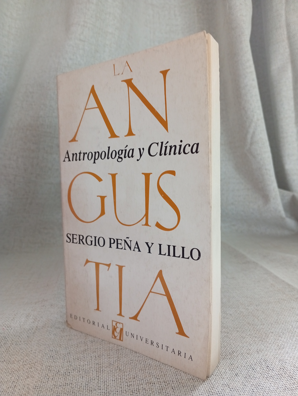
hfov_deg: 51.5
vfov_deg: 65.2
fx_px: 309
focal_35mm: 27
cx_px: 149
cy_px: 198
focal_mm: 3.98
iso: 529
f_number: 1.8
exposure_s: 1/33.3
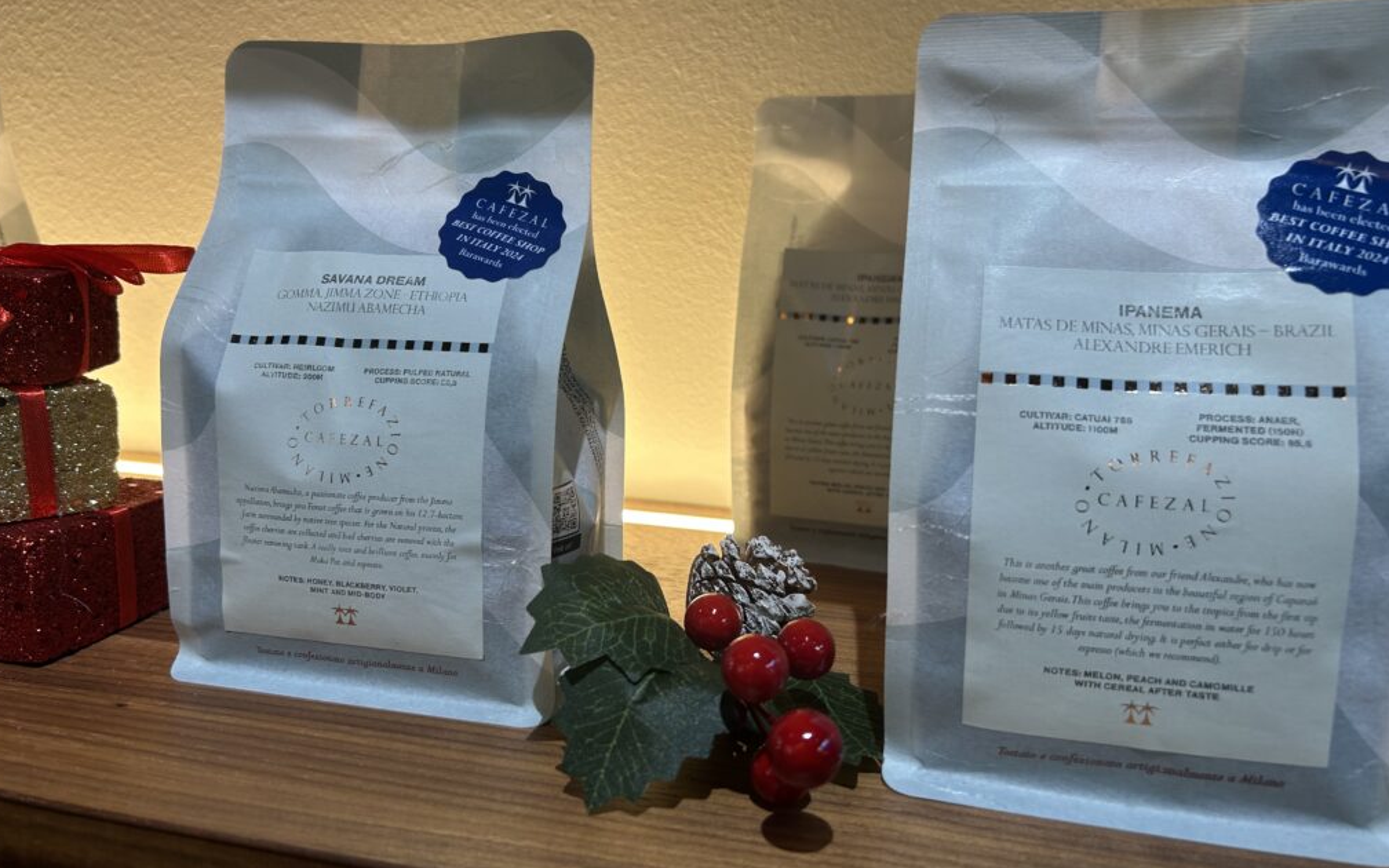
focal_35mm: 28
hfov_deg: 66.5
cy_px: 408
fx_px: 1060
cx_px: 688
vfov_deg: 44.5
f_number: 1.5
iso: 40
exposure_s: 1/100
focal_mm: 5.7
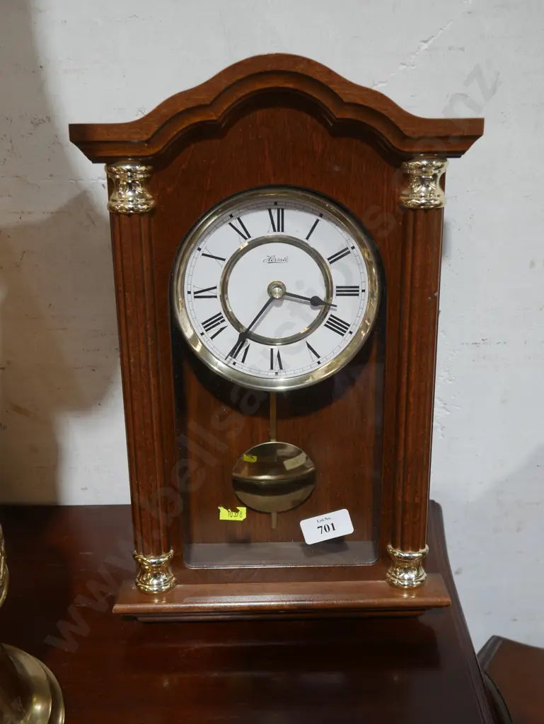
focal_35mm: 40
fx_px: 837
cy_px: 362
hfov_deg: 36.0
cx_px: 272
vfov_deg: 46.8
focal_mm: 20
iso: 400
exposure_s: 1/60
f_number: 4.4
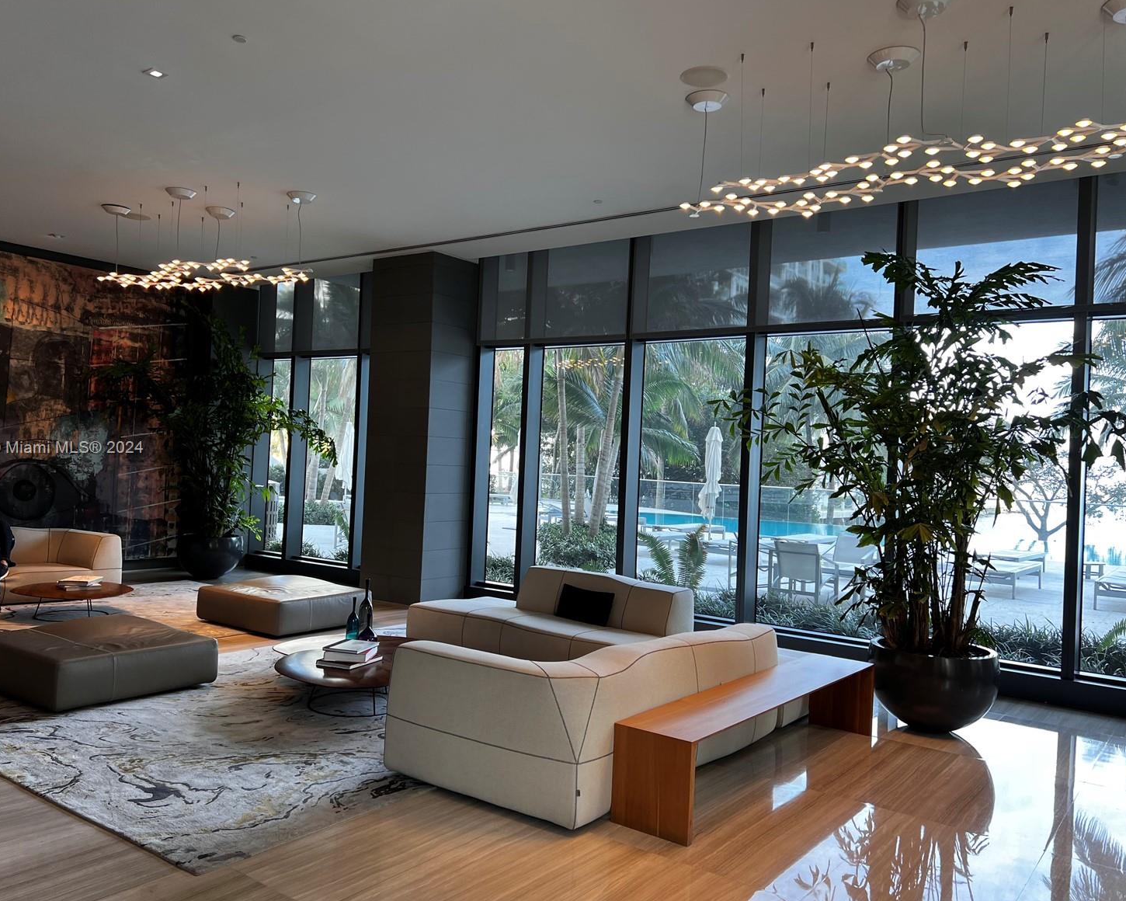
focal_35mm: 28
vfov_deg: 51.5
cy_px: 449
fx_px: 933
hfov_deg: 62.1
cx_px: 516
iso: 64
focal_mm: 5.7
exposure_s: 1/120
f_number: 1.5
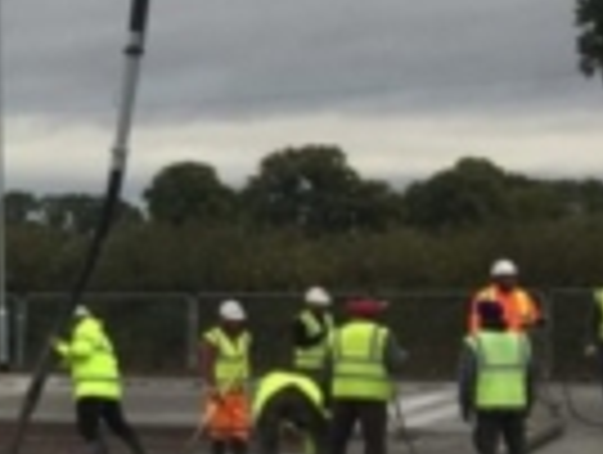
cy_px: 229
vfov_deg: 10.8
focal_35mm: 138
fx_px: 2408
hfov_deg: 11.8
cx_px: -810
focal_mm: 4.15
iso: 32
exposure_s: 1/250
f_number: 2.2
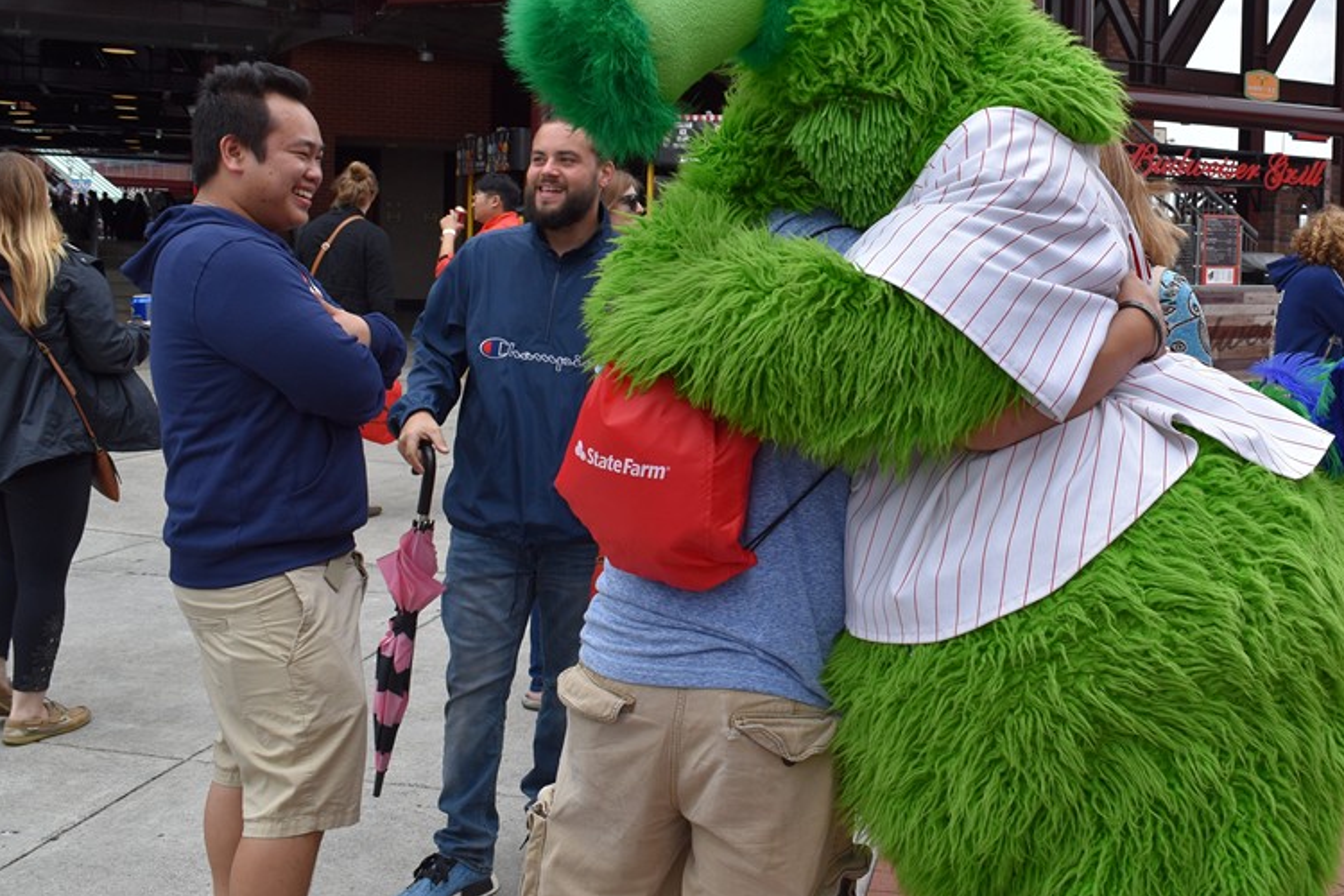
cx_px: 878
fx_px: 1344
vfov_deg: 36.6
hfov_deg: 52.3
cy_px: 318
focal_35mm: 36
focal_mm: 18
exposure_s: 1/250
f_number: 8
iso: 250
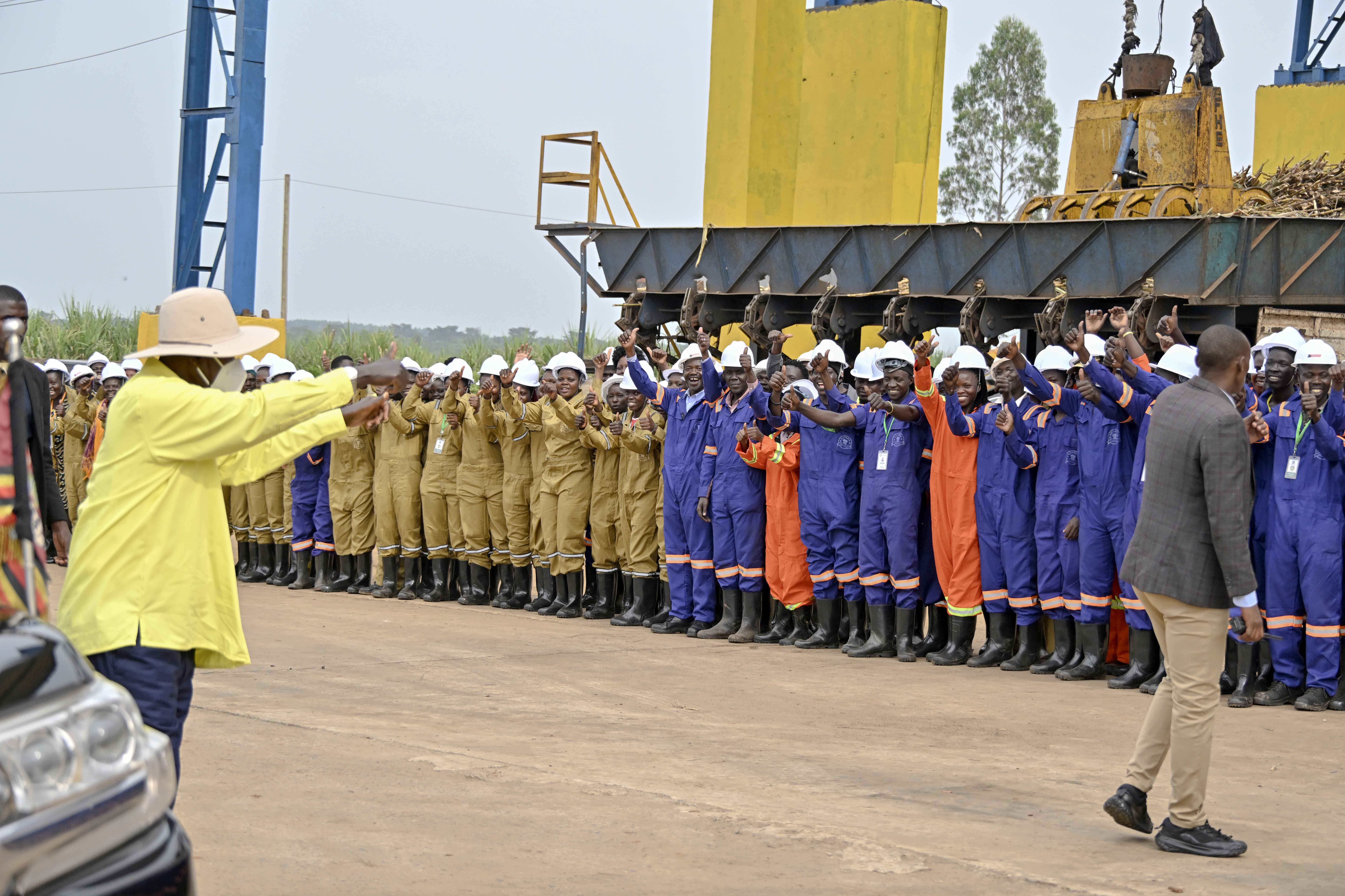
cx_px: 674
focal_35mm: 72
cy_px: 457
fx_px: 2690
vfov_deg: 18.9
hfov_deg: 28.1
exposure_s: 1/1600
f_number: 6
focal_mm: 70
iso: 1000
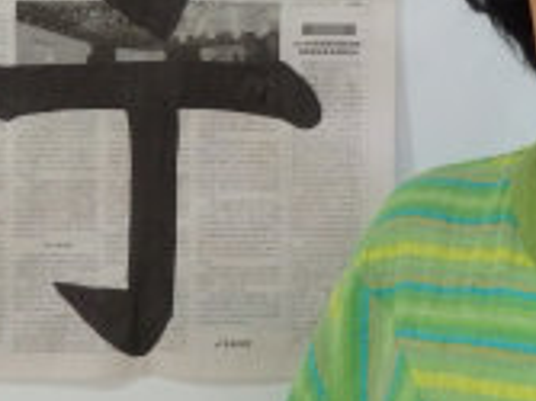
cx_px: 411
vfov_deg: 15.0
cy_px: 34
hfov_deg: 20.1
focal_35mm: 97
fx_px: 1501
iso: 800
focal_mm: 6
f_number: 3.4
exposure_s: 1/40
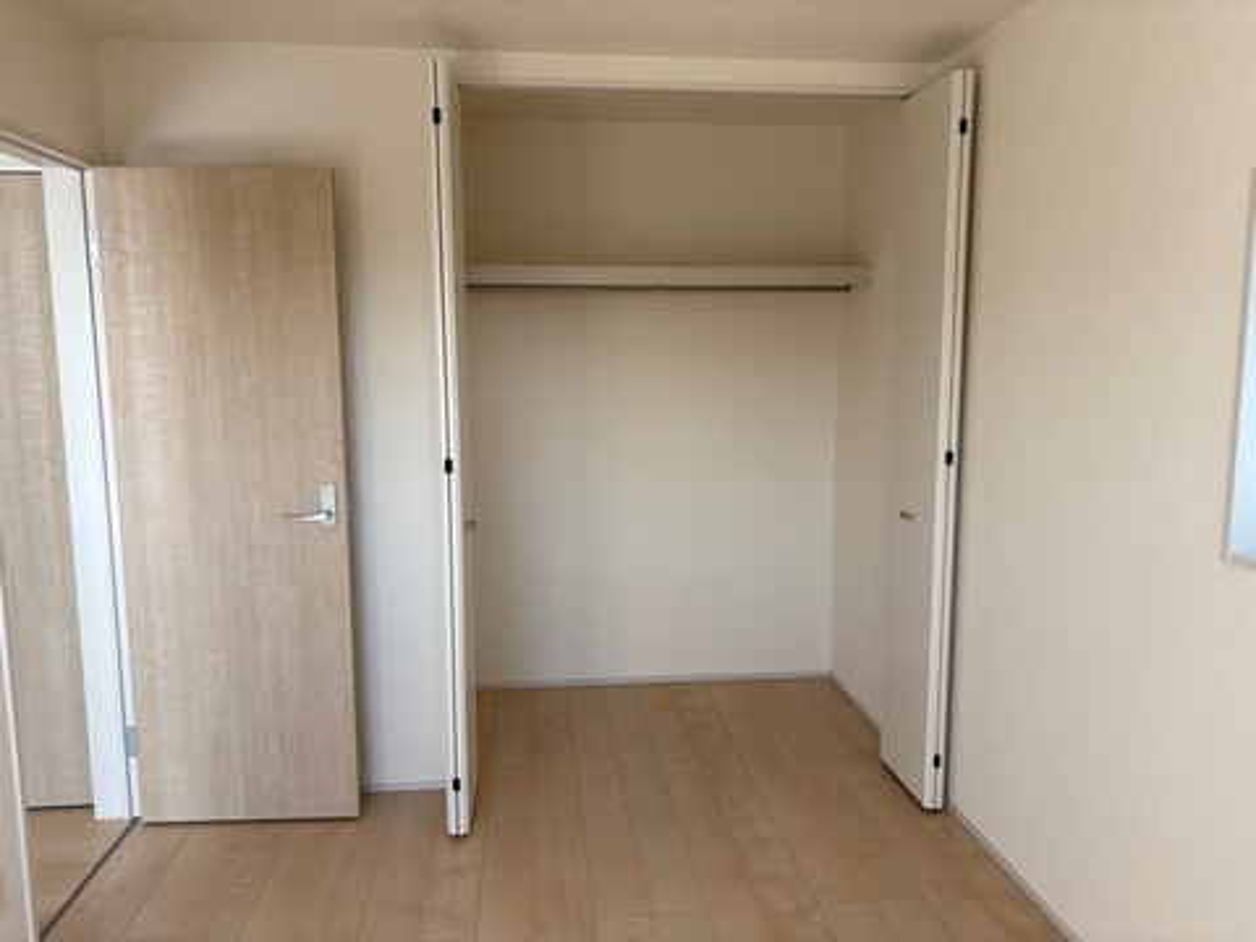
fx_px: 943
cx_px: 628
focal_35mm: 26
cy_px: 471
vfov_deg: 53.1
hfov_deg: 67.3
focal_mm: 5.96
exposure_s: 1/130
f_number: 1.6
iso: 32
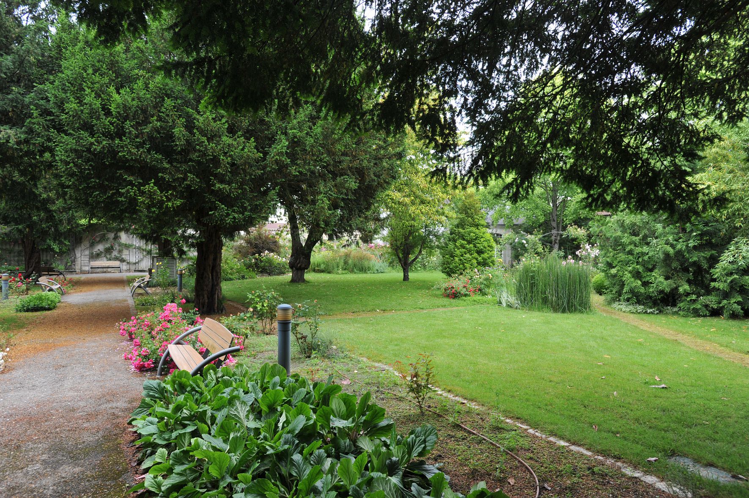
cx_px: 374
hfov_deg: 78.6
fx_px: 457
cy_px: 249
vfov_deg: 57.1
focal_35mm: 22
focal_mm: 22
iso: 500
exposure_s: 1/125
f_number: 6.3
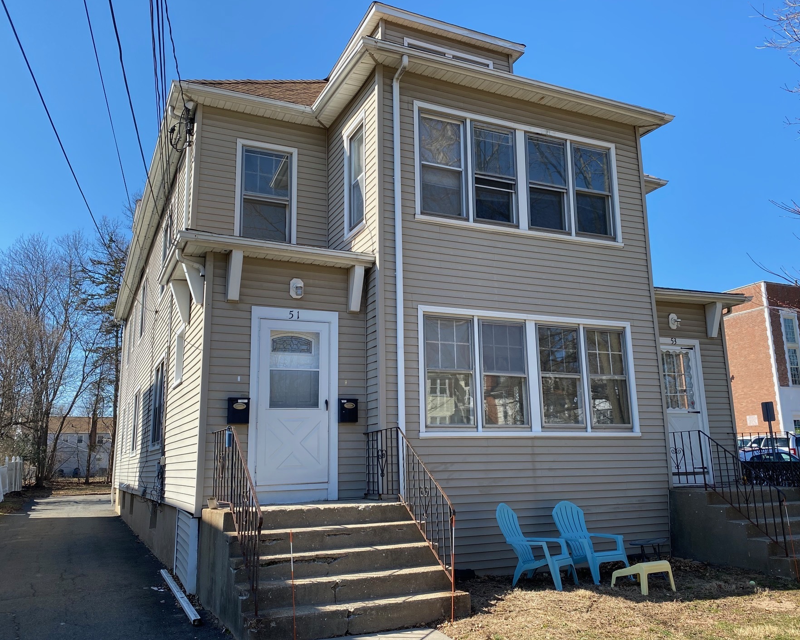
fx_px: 687
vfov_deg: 50.0
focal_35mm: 29
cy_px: 315
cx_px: 421
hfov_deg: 60.4
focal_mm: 4.25
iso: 32
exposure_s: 1/871
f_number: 1.8
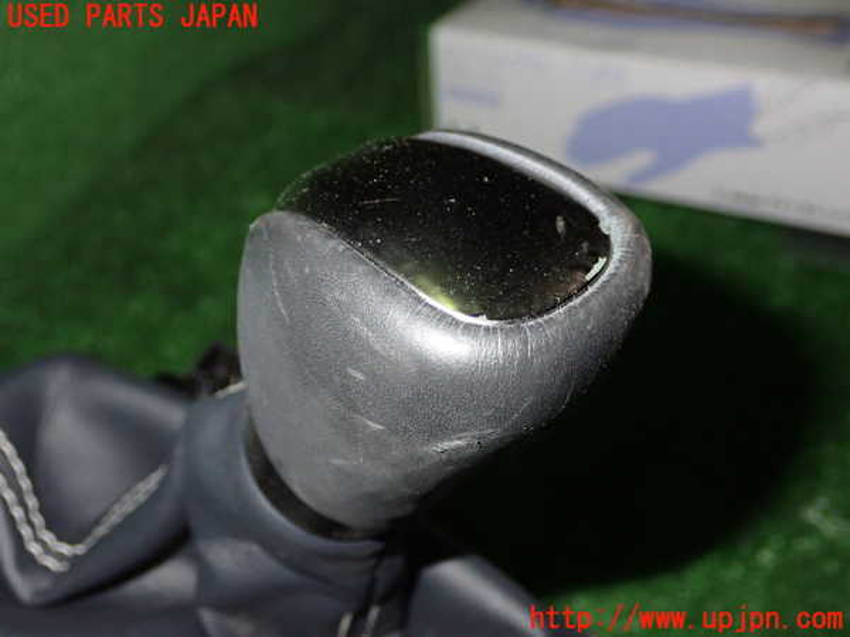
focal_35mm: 47
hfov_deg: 40.4
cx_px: 425
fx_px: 1154
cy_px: 318
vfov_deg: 30.9
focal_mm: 8.4
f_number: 9
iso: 640
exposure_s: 1/50
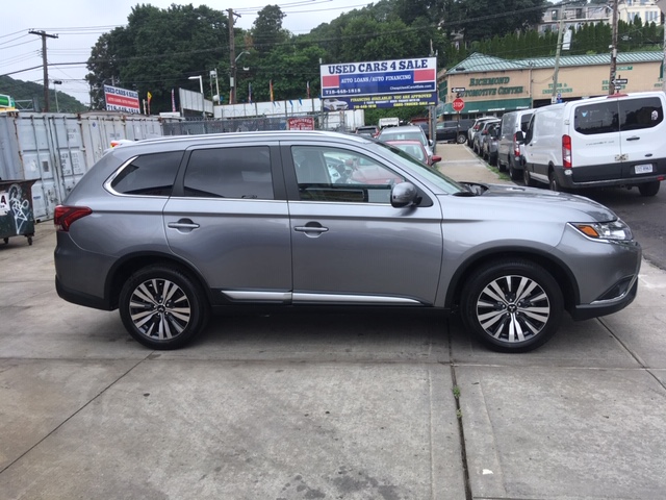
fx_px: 558
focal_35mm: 29
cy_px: 250
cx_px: 333
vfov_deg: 48.2
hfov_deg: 61.7
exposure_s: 1/680
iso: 25
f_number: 2.2
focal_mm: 4.15
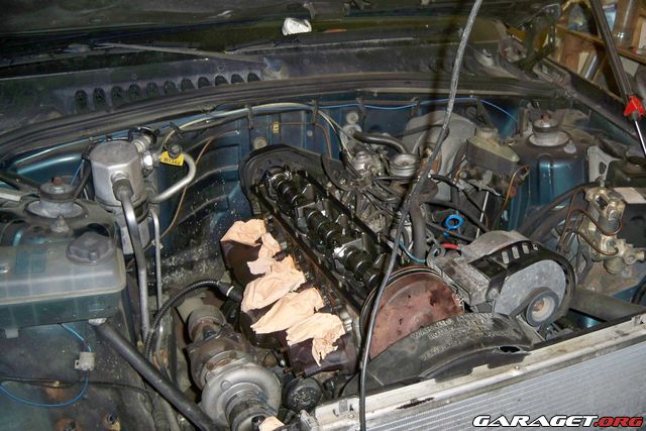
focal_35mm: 37
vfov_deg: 36.0
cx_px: 323
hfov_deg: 51.9
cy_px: 216
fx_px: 664
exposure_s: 1/30
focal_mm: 7.9
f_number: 3.1
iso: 200
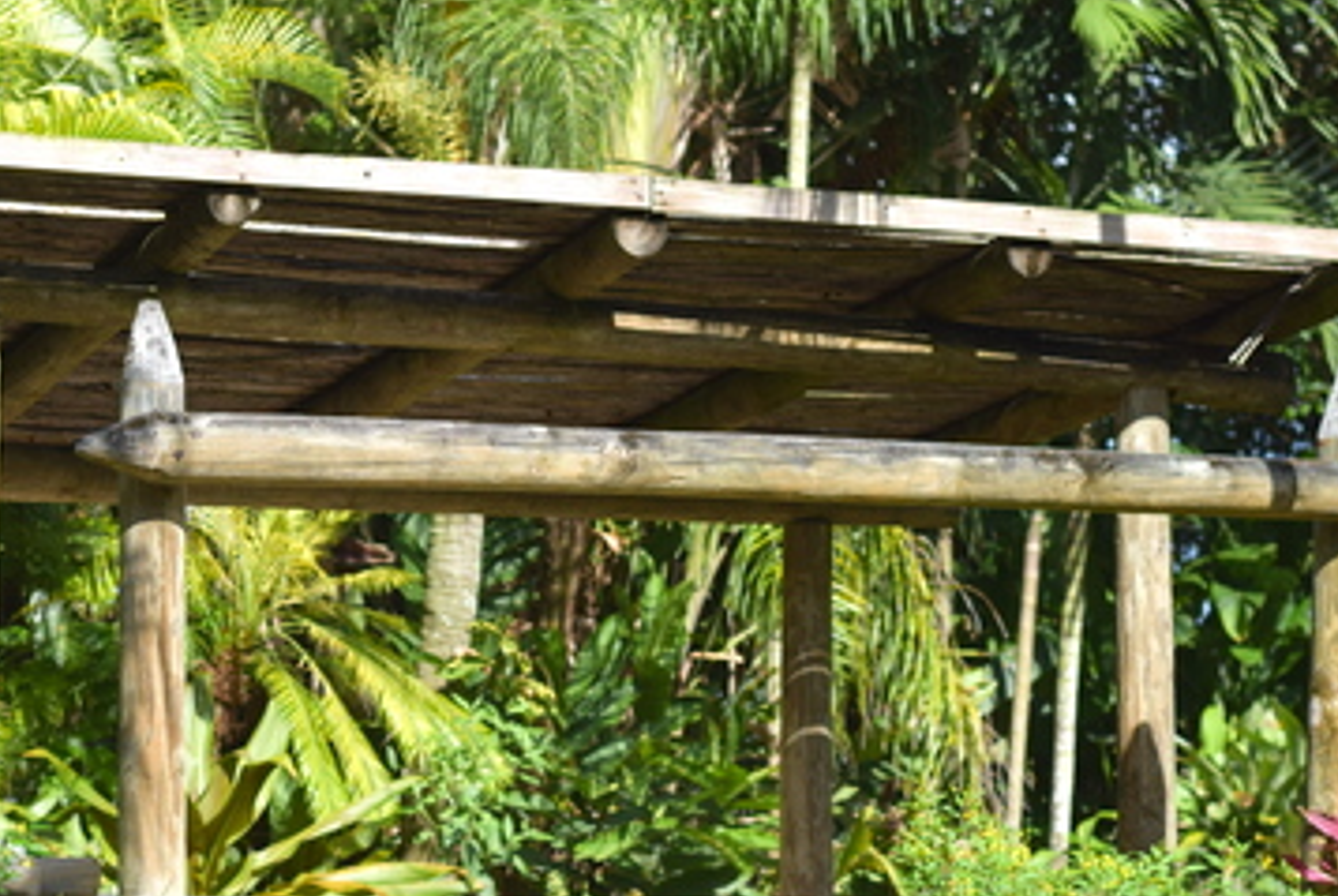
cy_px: 744
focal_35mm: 126
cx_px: 476
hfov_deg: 16.2
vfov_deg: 10.9
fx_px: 4689
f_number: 2.8
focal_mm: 50
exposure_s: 1/2000
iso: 200
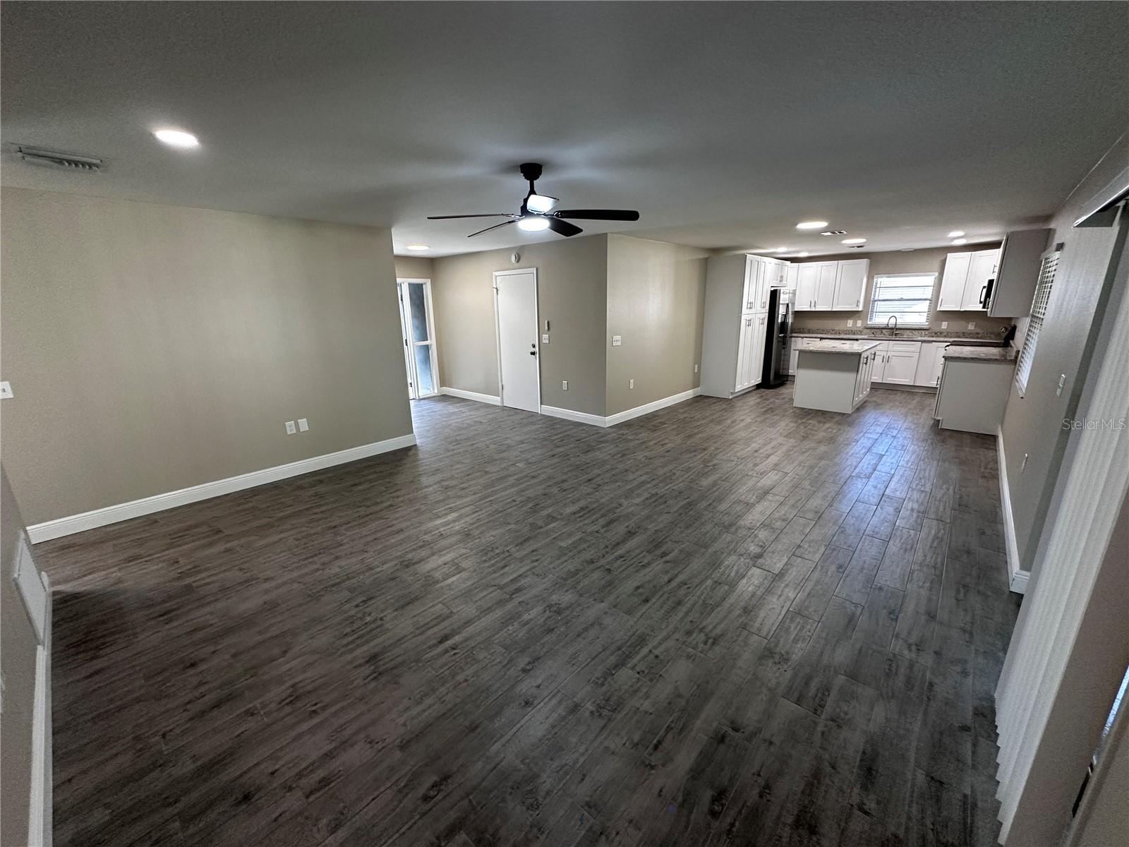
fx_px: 457
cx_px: 564
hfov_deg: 102.1
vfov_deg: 85.7
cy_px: 424
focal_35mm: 14
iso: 250
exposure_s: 1/120
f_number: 2.2
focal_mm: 2.22
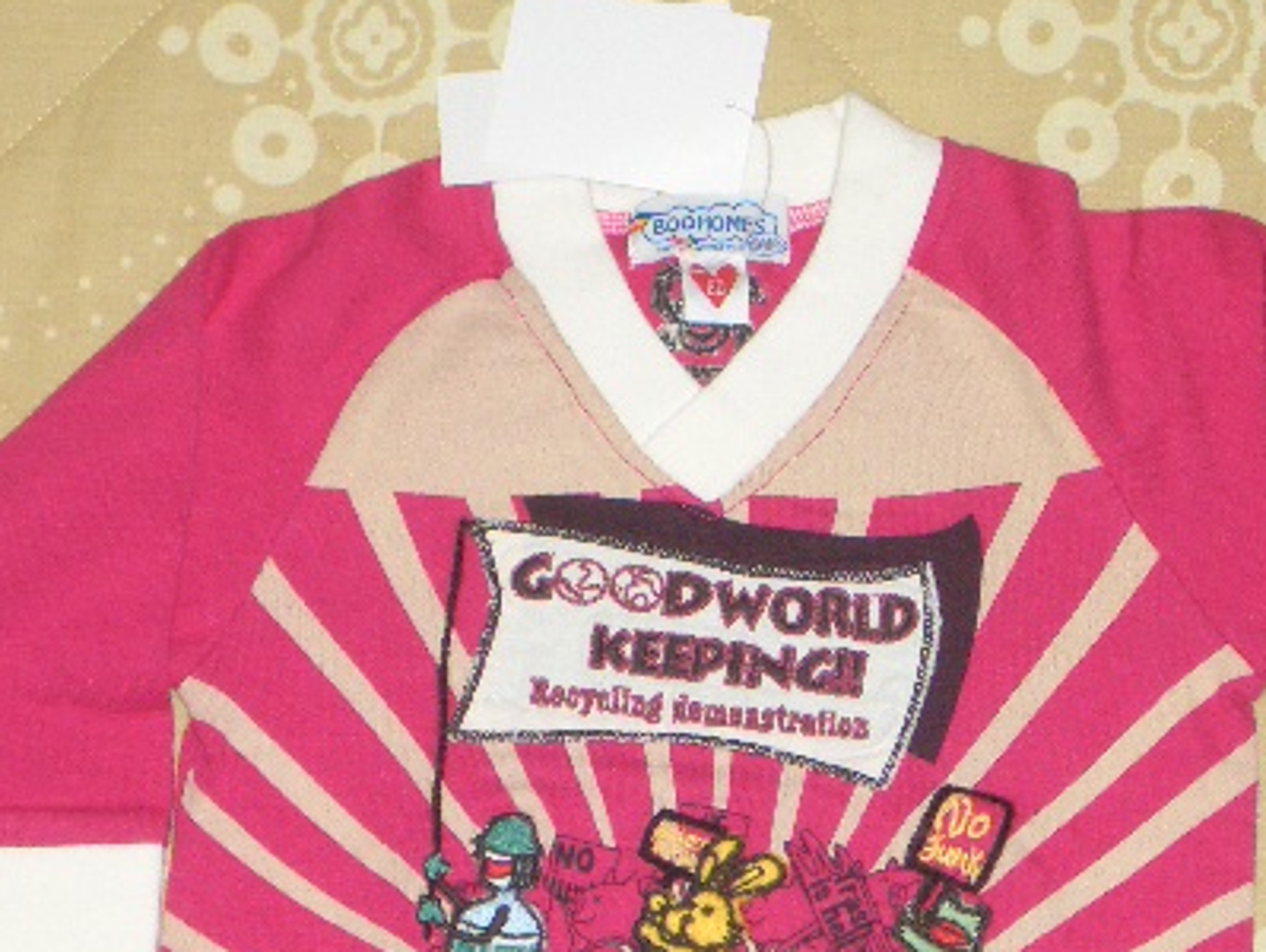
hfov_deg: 14.0
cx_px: 682
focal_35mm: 141
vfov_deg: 10.5
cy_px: 727
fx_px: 5161
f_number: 4.4
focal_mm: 14.6
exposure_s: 1/60
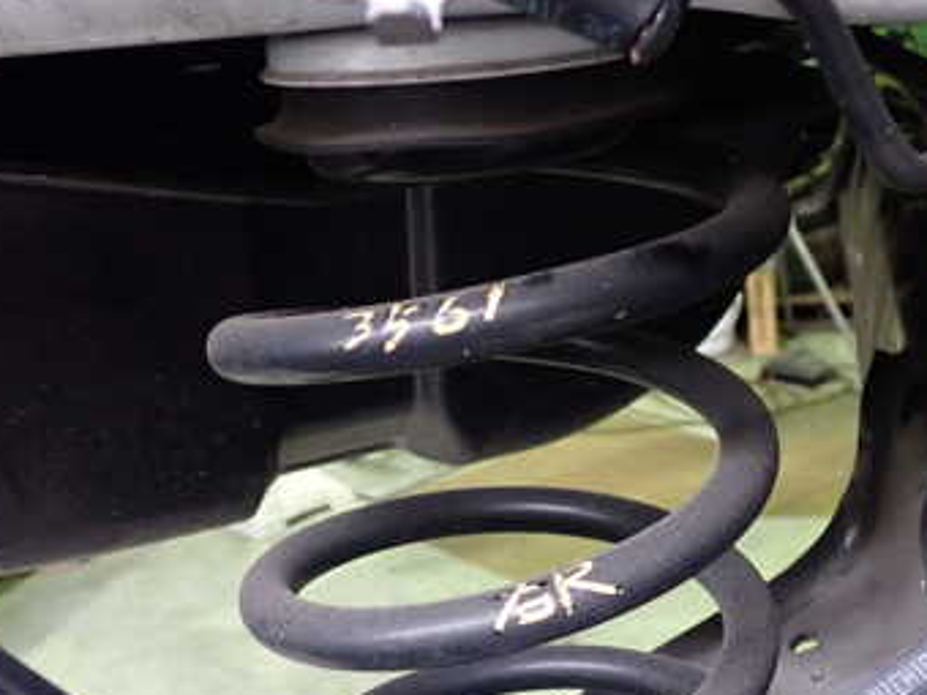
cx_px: 515
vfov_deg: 27.3
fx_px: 1419
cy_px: 496
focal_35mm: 53
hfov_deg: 36.1
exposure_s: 1/30
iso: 800
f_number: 2.3
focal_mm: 5.4
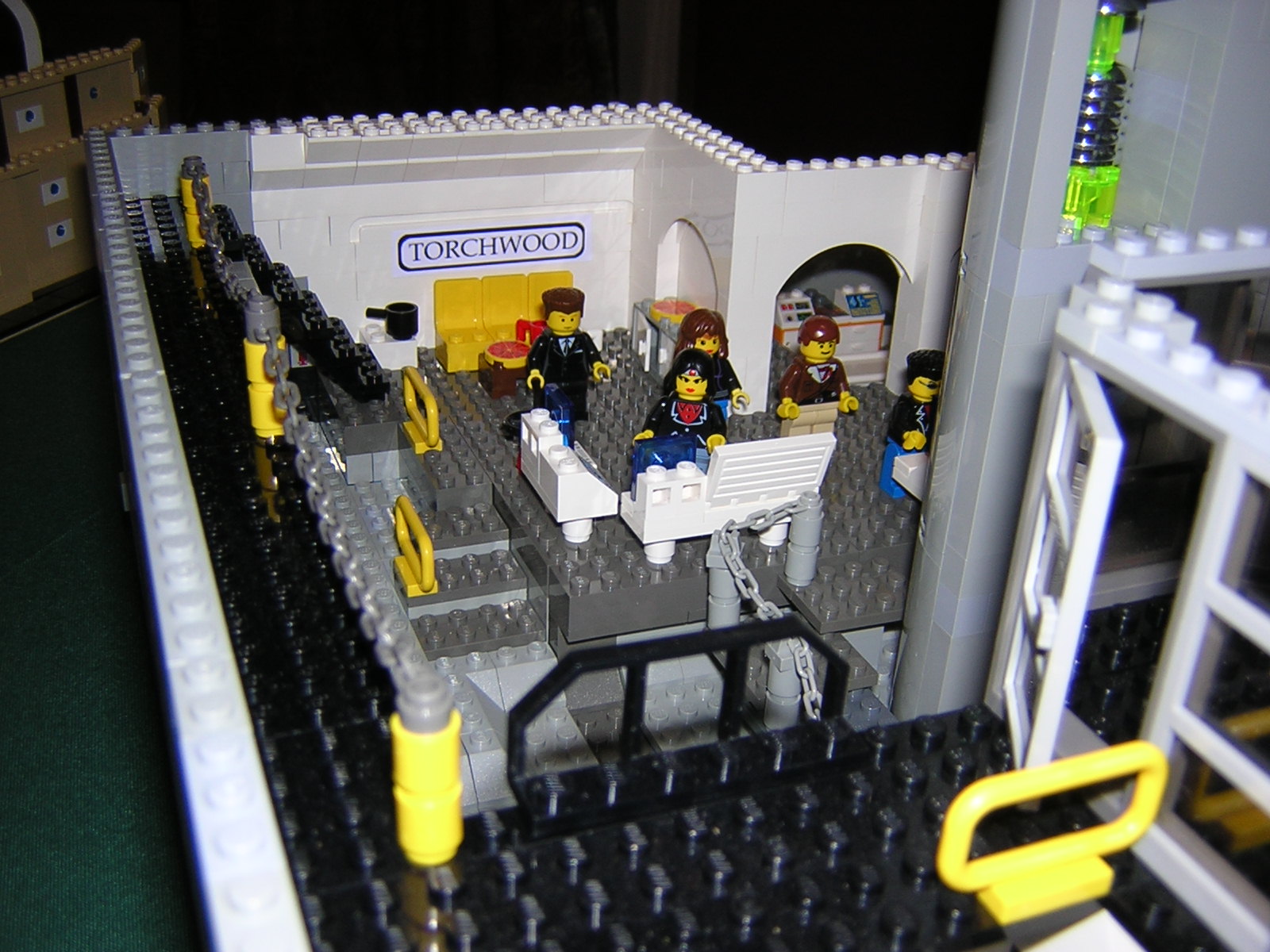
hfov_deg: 51.4
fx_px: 1321
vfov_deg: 39.7
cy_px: 476
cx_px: 635
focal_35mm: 36
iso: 100
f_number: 2.6
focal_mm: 4.7
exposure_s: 1/60.1
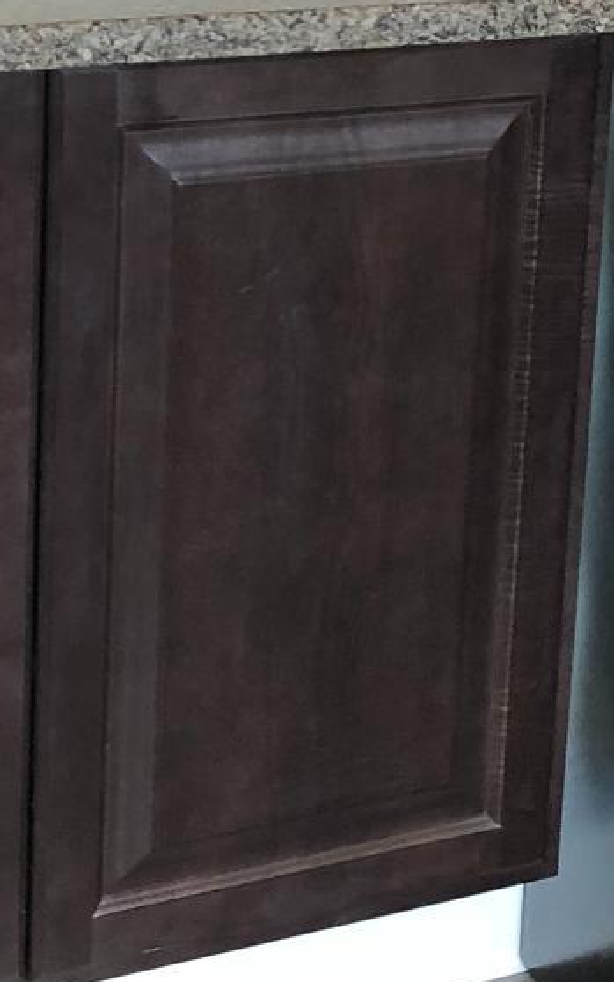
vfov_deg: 18.8
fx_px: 2917
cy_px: 104
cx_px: 774
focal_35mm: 109
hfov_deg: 11.7
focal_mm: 3.99
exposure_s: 1/17
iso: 40
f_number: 1.8
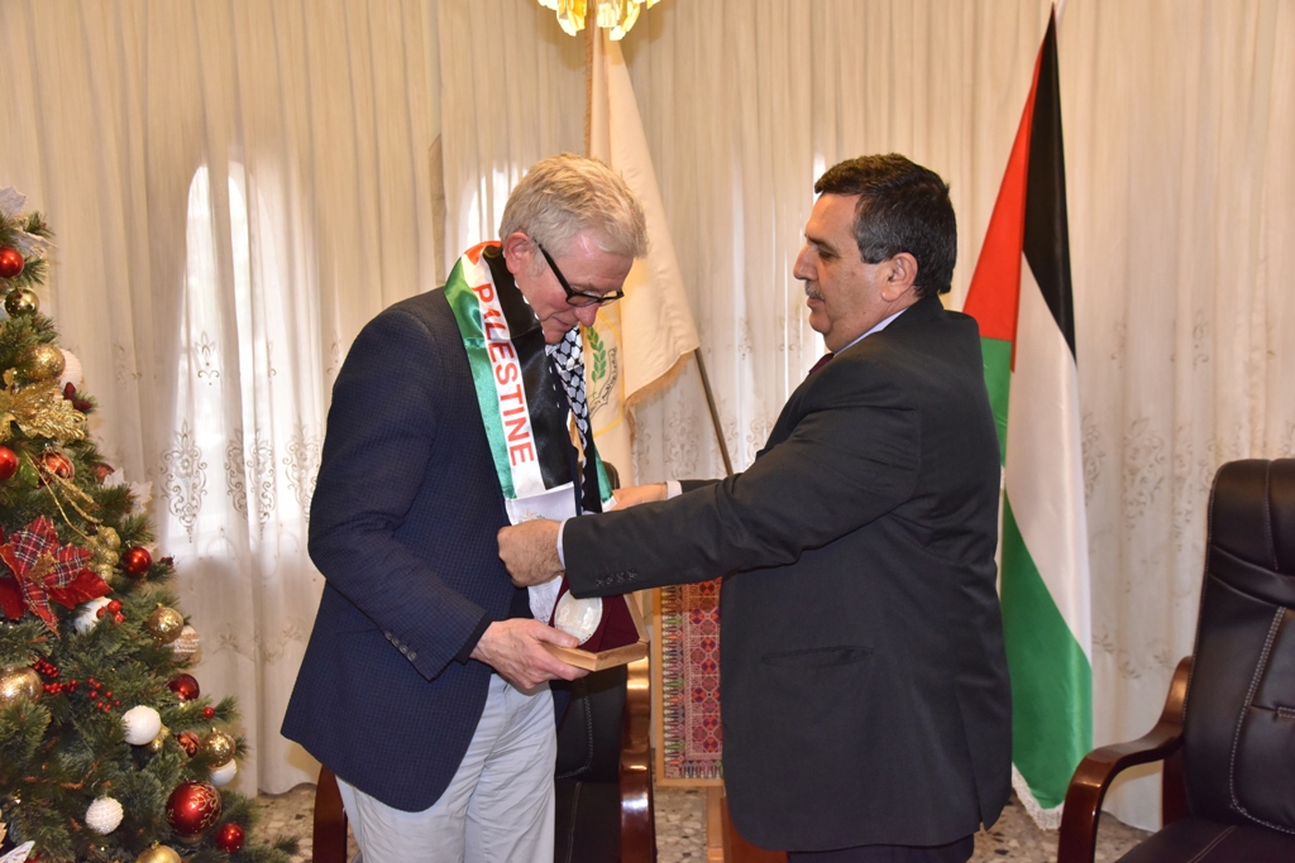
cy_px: 432
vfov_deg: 35.1
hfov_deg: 50.7
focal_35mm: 38
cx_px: 648
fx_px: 1367
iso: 2500
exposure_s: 1/250
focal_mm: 38
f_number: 6.3
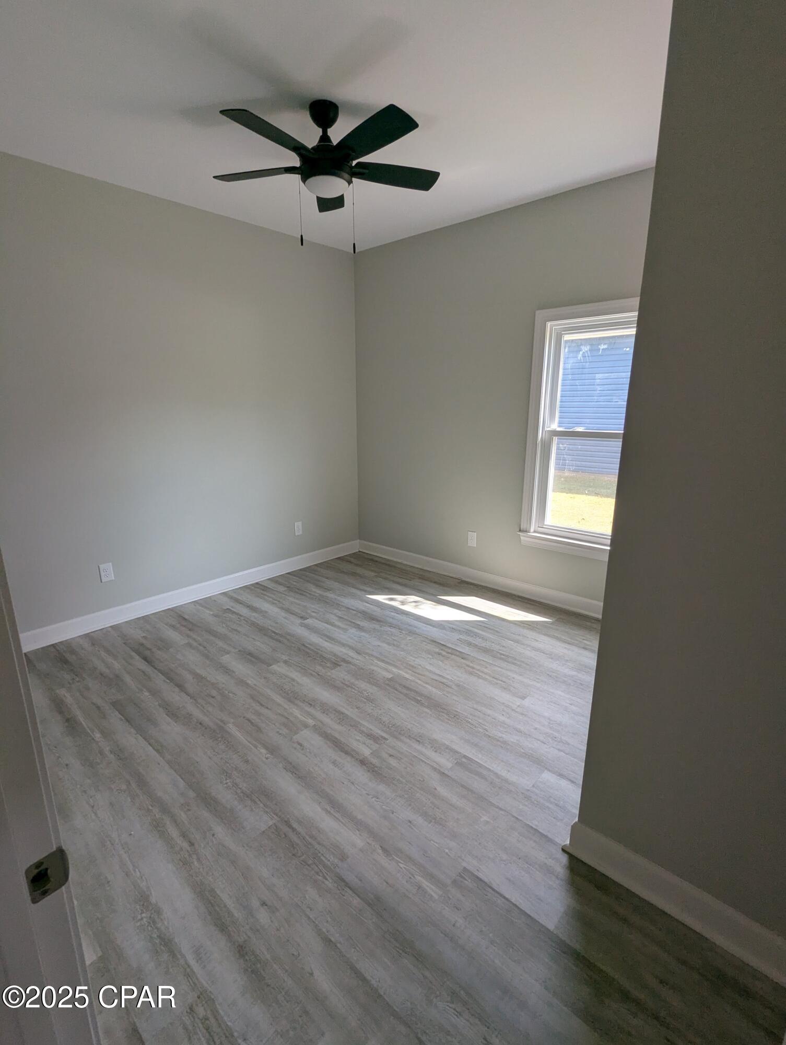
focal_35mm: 16
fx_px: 483
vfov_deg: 94.4
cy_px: 522
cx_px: 393
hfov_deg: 78.2
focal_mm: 2.35
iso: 70
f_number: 2.2
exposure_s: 1/167
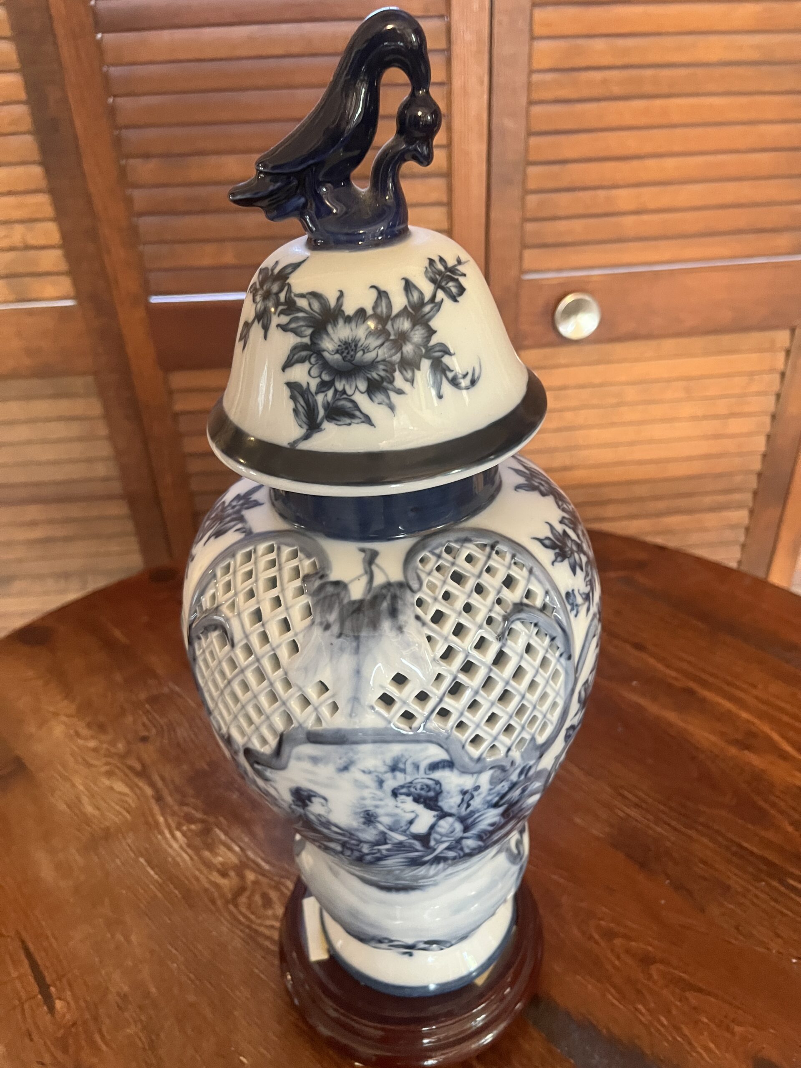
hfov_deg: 53.1
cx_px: 400
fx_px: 802
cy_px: 534
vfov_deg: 67.3
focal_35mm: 26
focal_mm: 5.1
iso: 500
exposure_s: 1/30
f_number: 1.6
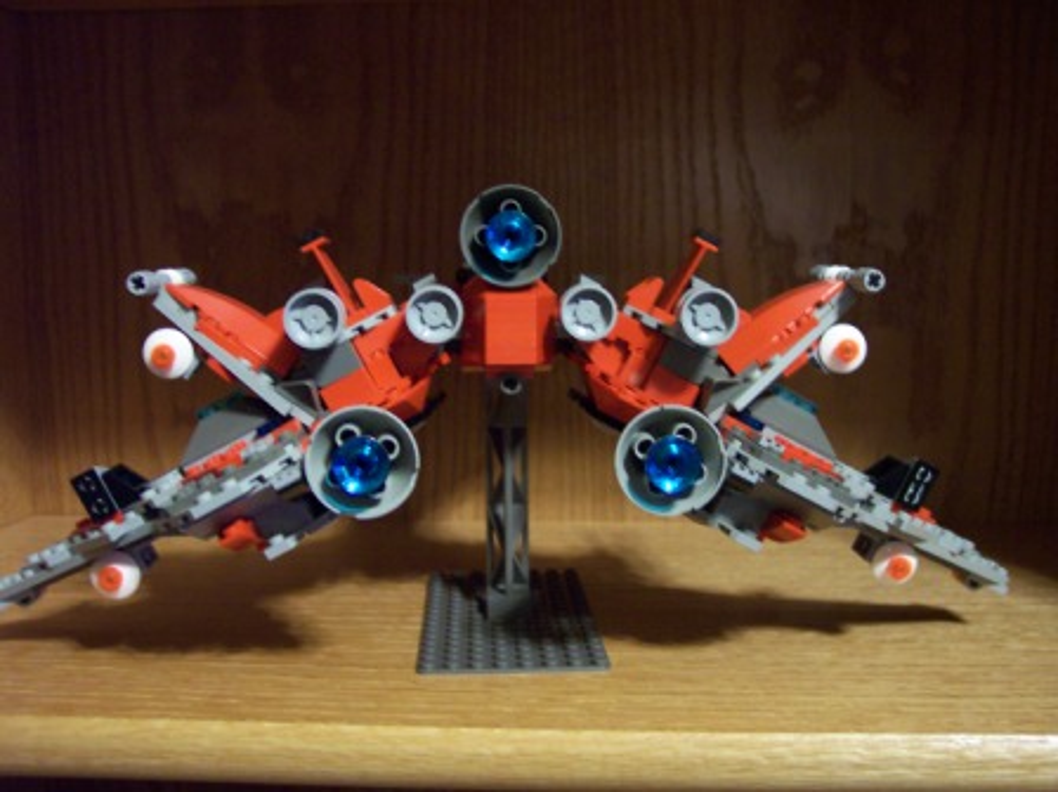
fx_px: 1160
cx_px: 529
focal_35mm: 38
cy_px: 396
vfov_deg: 37.7
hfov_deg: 49.0
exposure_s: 1/8
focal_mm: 8
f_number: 2.8
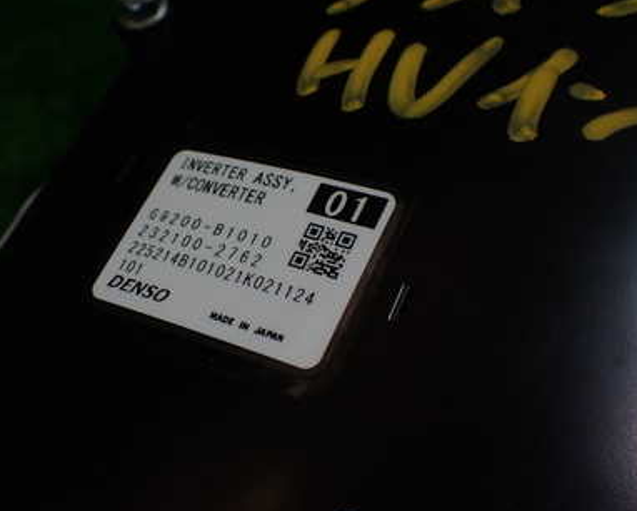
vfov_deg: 32.8
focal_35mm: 46
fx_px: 868
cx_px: 220
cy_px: 264
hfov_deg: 39.9
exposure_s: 1/125
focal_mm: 5.4
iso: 100
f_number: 2.3
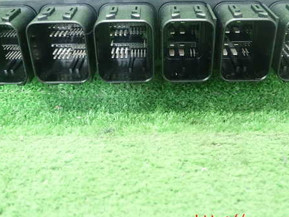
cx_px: 148
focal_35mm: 40
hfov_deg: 46.8
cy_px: 85
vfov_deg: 35.8
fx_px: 334
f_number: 2.3
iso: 800
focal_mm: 5.5
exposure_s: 1/80
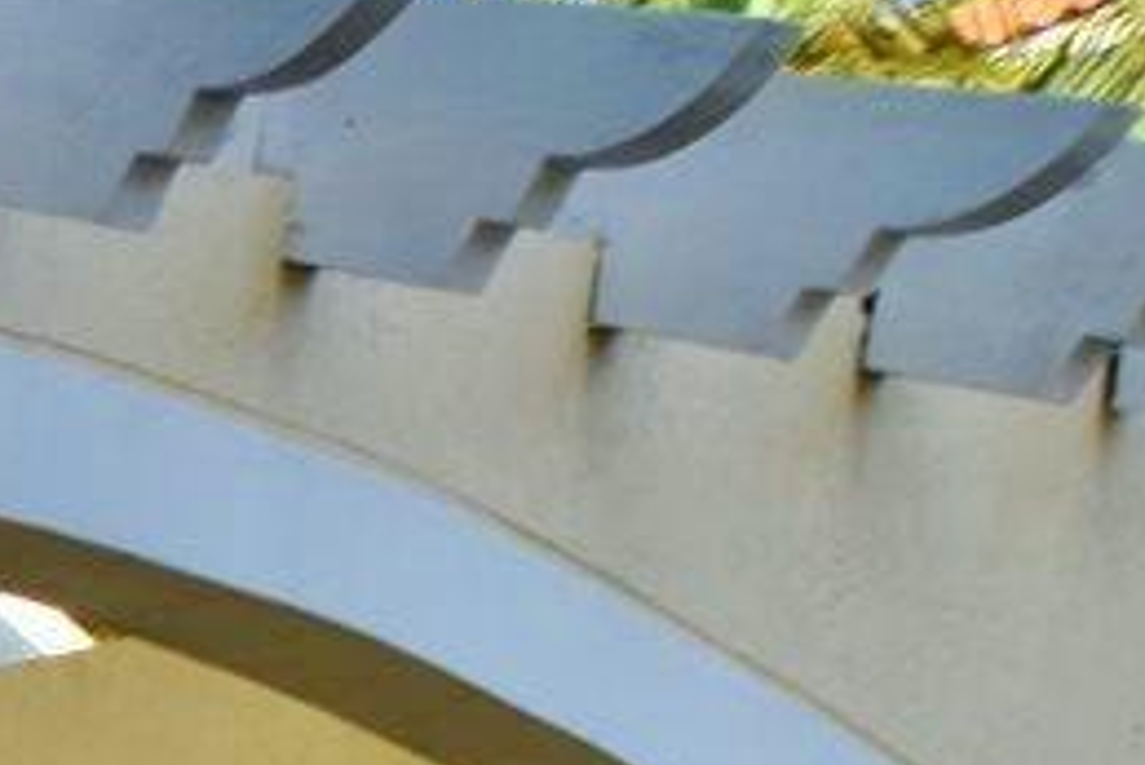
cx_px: -1676
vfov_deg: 13.9
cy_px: 1749
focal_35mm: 74
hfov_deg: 14.7
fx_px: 2355
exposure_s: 1/250
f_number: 8
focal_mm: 10
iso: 200
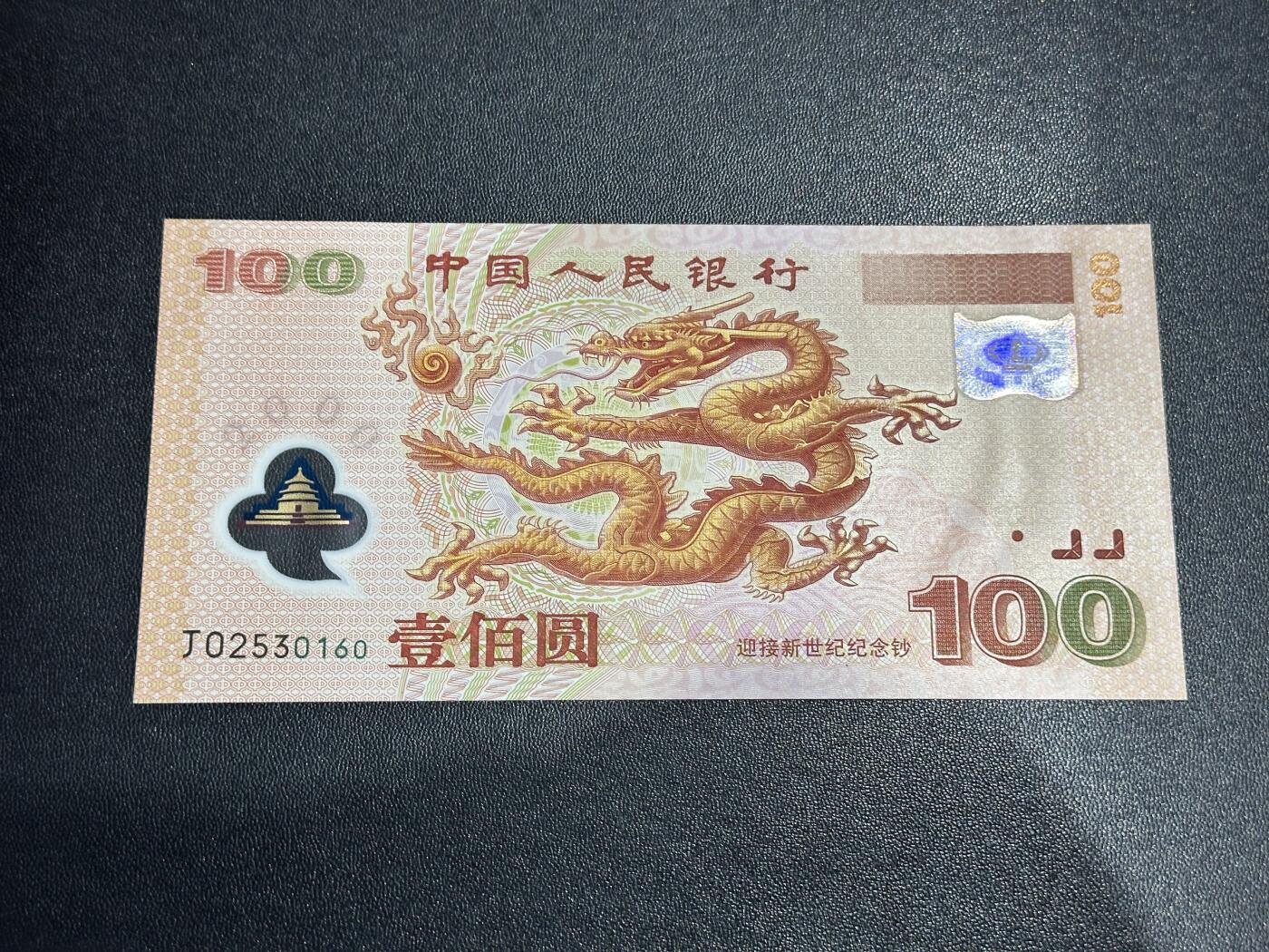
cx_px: 634
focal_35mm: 48
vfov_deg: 30.3
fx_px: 1760
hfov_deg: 39.7
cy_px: 476
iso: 100
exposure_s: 1/50
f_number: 1.78
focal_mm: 6.86
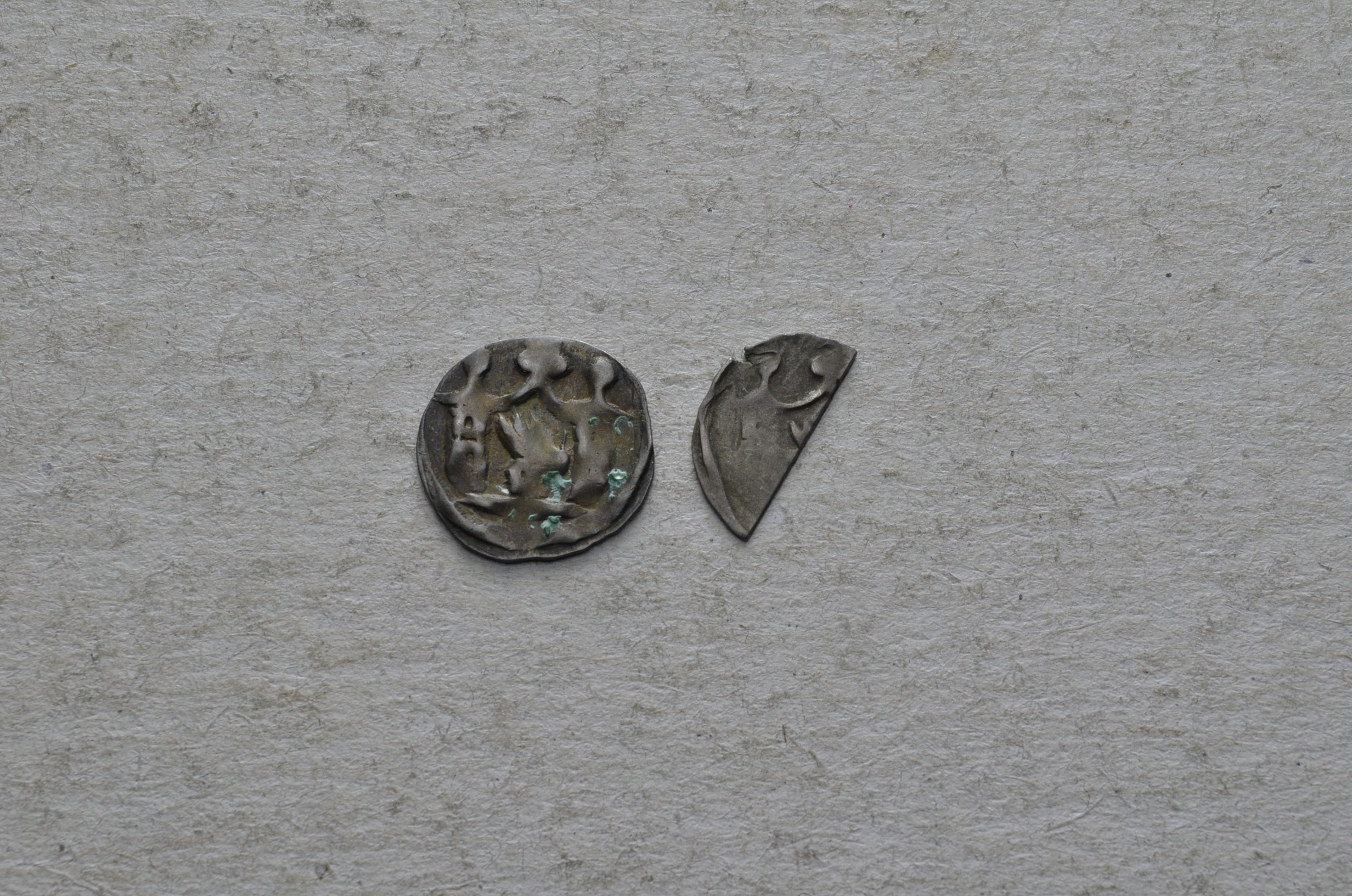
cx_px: 676
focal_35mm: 82
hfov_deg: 24.7
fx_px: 3092
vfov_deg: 16.5
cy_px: 448
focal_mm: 55
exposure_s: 1/250
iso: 400
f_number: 14
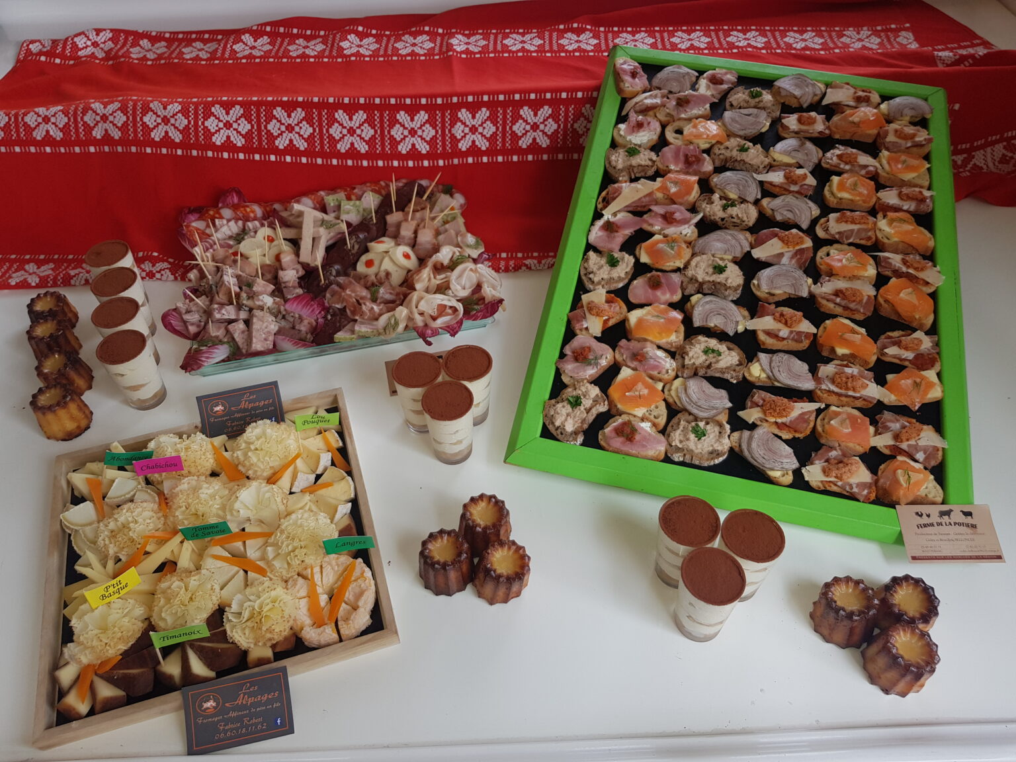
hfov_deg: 67.3
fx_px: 763
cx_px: 508
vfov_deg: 53.1
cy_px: 381
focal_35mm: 26
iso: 40
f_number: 1.7
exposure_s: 1/168
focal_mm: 4.2
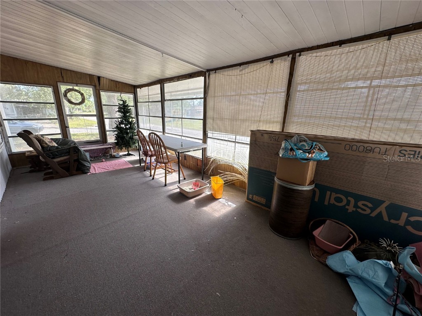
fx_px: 171
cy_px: 158
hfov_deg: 102.1
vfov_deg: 85.7
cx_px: 211
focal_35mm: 14
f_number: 2.2
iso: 40
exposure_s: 1/196
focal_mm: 2.22
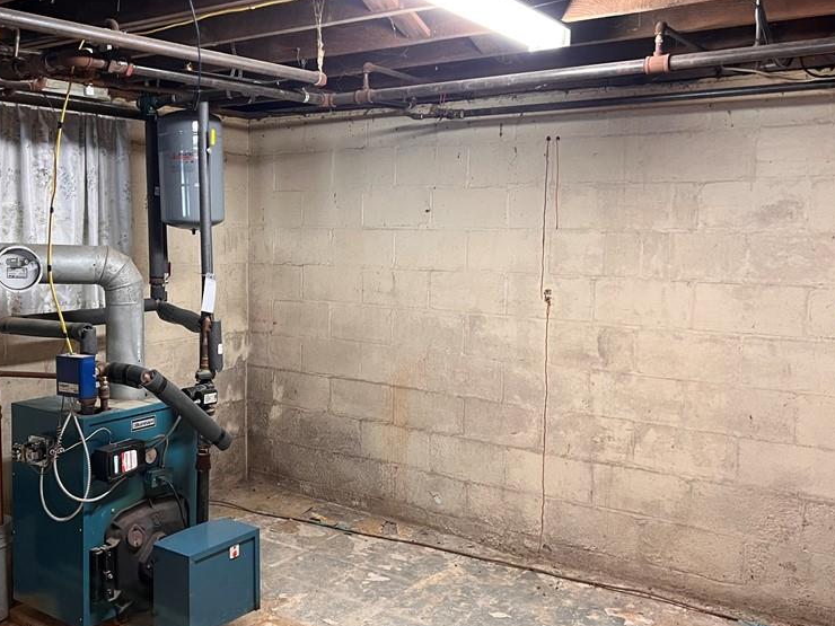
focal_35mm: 36
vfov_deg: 39.6
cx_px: 291
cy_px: 300
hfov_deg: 50.6
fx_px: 868
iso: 400
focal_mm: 5.7
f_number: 1.5
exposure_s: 1/60
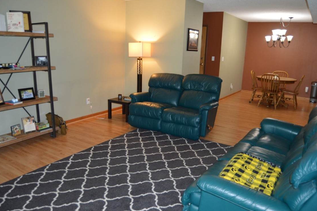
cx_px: 158
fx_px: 247
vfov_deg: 46.4
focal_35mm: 28
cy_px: 106
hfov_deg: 65.5
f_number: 3.5
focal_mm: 18
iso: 900
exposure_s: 1/60
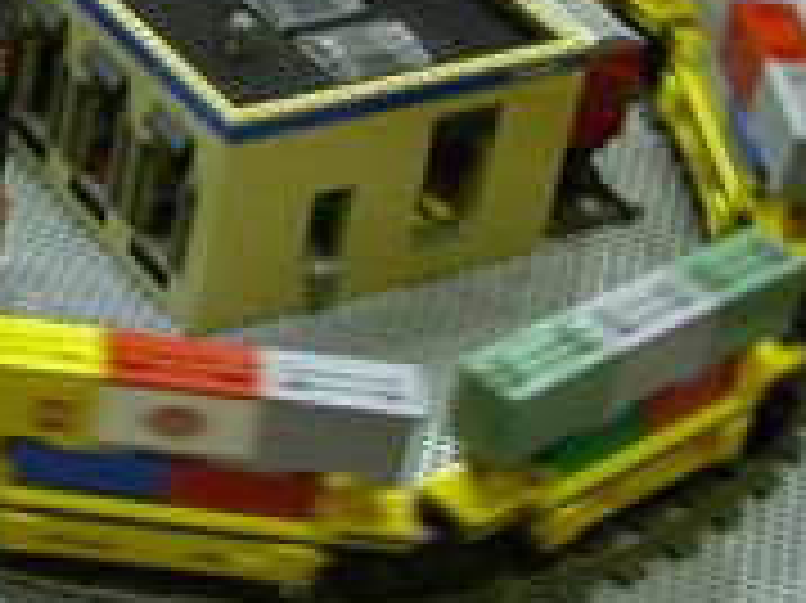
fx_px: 2885
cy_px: -135
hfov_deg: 14.5
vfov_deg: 11.7
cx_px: -495
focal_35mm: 124
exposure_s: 1/20.7
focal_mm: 5.6
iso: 100
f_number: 2.7
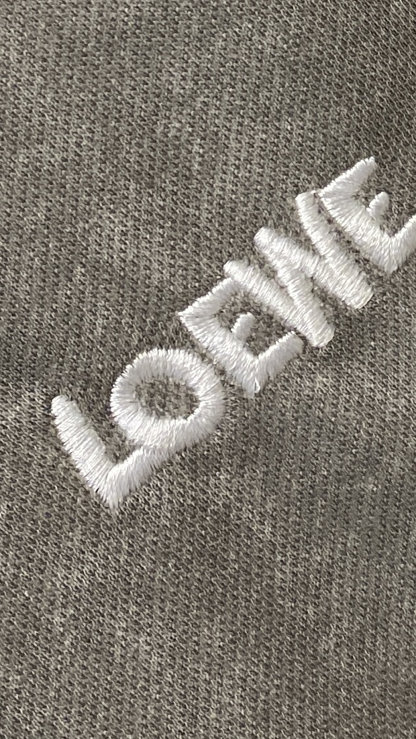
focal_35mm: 29
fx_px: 569
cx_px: 237
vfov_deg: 66.1
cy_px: 374
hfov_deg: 40.1
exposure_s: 1/121
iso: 100
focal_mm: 4.25
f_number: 1.8
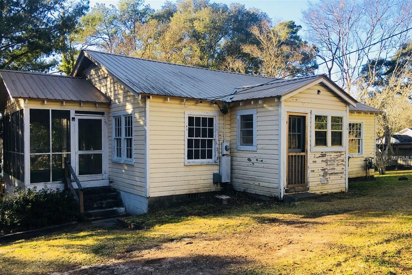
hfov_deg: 60.3
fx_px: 355
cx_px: 205
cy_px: 159
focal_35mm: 31
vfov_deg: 42.2
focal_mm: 4.15
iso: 25
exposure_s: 1/264
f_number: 2.2
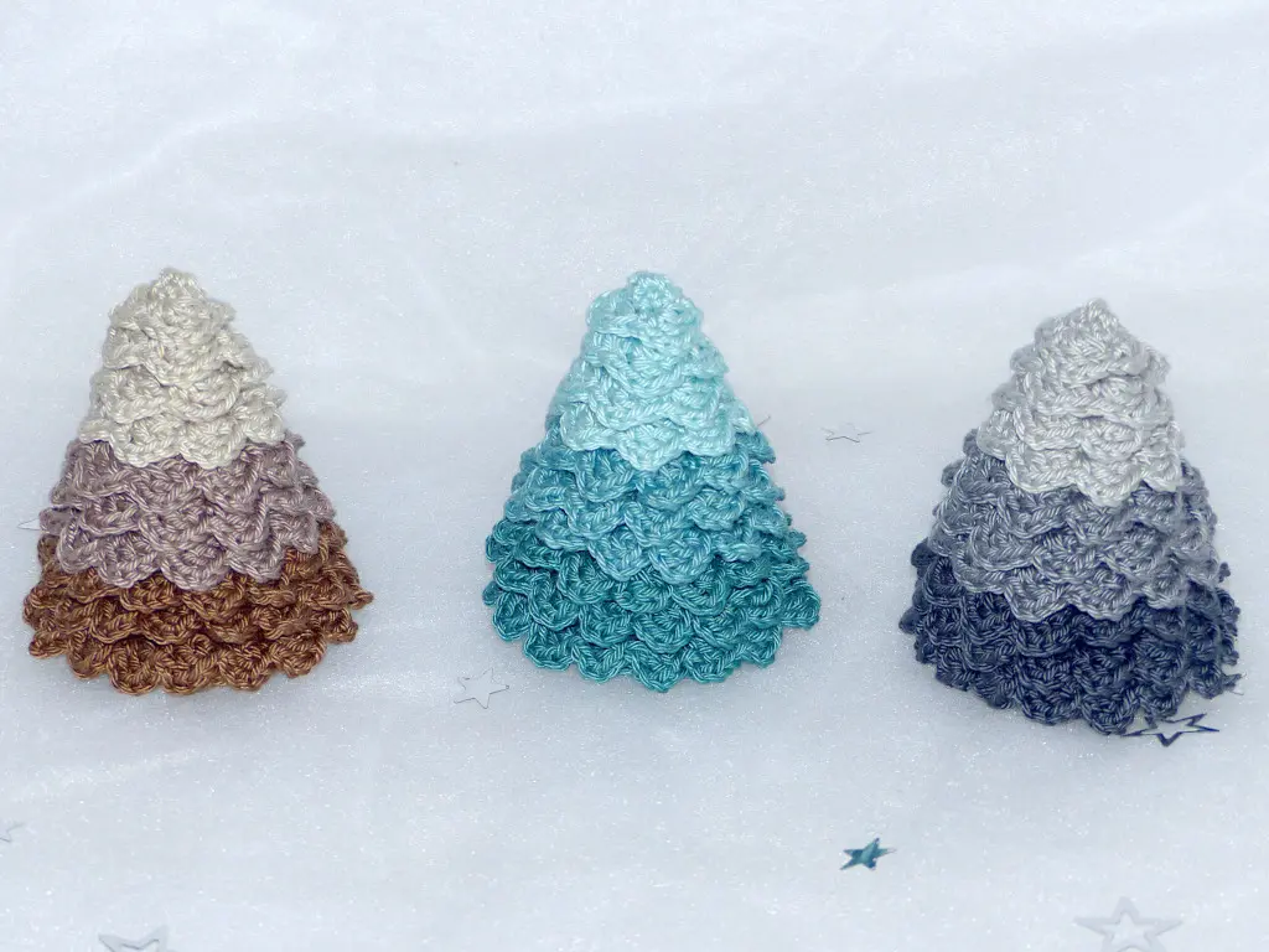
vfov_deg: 15.2
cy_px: 476
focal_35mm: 97
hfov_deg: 20.2
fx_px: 3556
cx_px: 634
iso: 100
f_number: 2.8
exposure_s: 1/60
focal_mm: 17.4
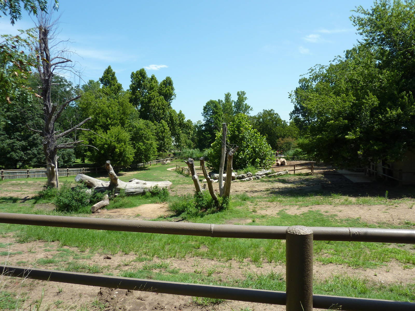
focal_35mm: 25
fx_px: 300
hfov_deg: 69.4
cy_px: 156
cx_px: 208
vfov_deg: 54.9
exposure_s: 1/500
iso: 80
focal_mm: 4.1
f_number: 3.5
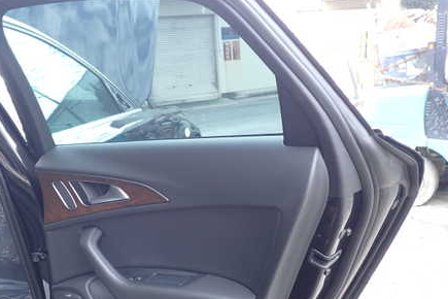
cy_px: 172
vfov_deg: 31.1
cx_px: 188
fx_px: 535
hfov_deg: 45.3
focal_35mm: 43
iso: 160
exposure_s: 1/60
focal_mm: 5.4
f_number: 2.3
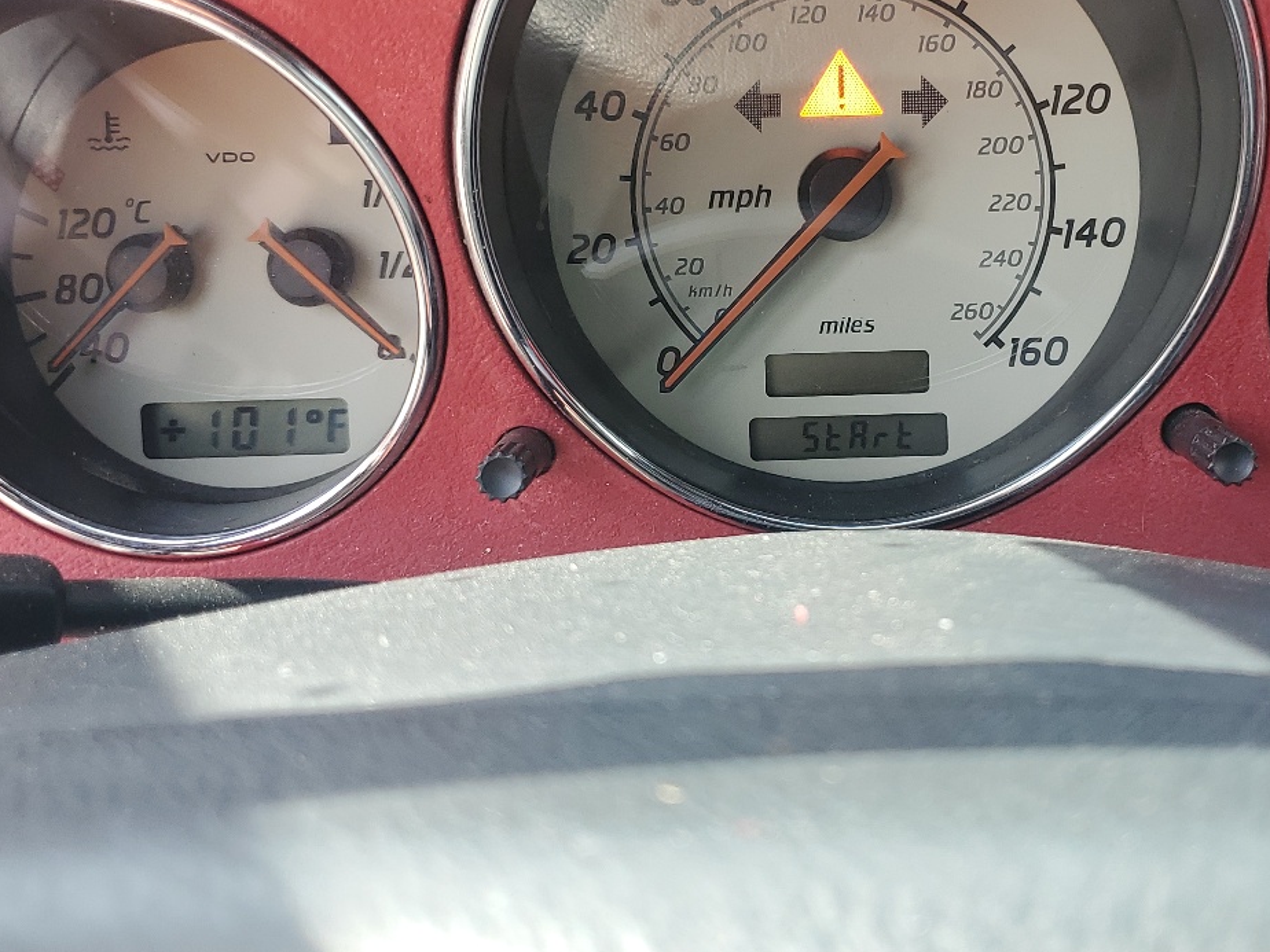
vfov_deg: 32.0
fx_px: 1651
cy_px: 357
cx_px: 819
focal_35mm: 45
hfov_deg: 41.7
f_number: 1.5
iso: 50
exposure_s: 1/312
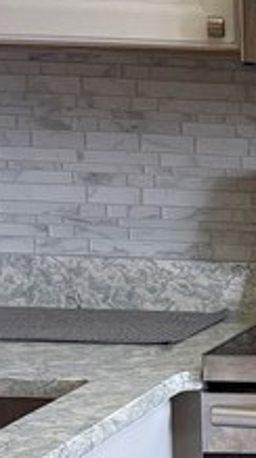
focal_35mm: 123
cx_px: 663
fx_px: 1490
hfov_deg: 8.7
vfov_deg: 17.3
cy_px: 391
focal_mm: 6.76
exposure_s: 1/120
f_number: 1.78
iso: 125
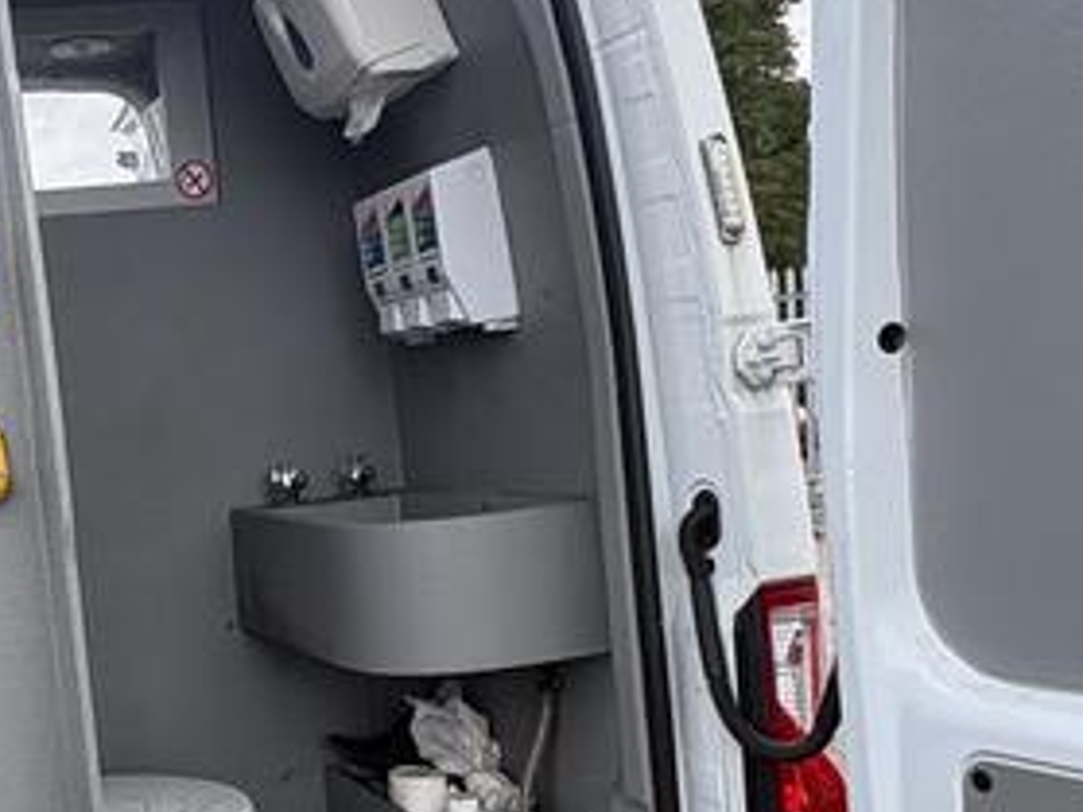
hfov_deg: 38.7
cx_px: 78
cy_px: 594
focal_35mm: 45
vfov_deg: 31.7
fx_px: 1407
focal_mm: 2.22
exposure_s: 1/232
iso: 64
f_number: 2.2
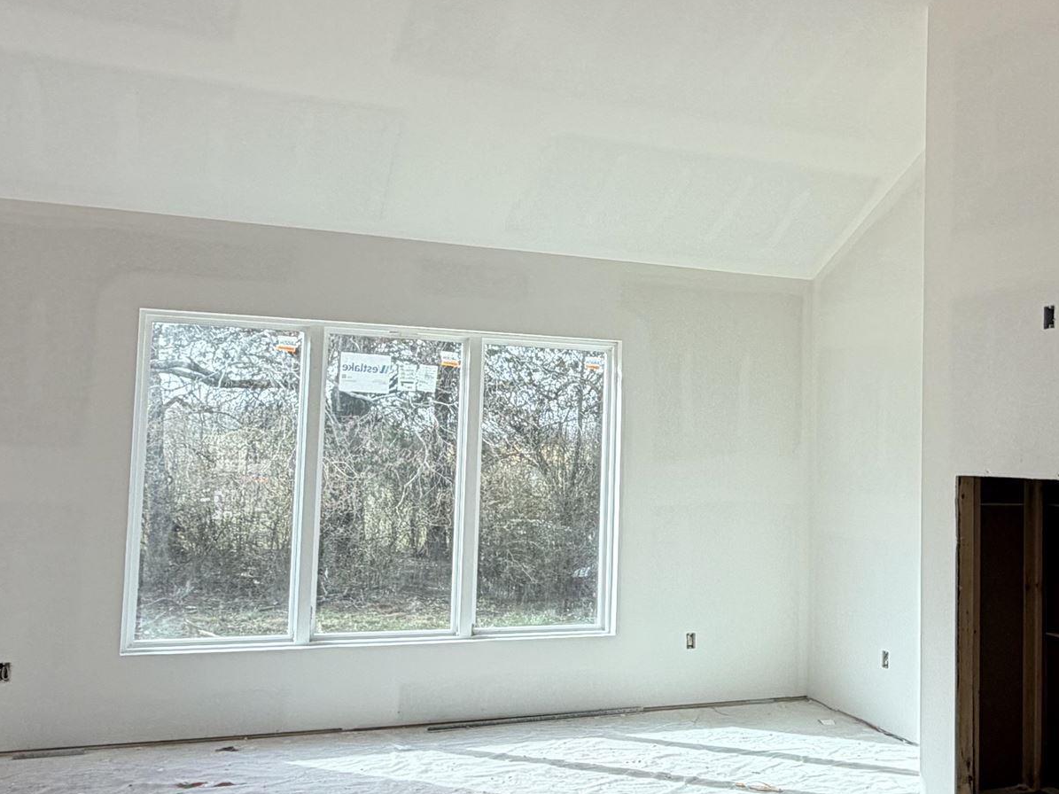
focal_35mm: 36
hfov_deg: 50.9
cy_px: 385
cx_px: 650
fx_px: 1101
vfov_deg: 39.6
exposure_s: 1/162
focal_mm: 2.22
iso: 40
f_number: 2.2
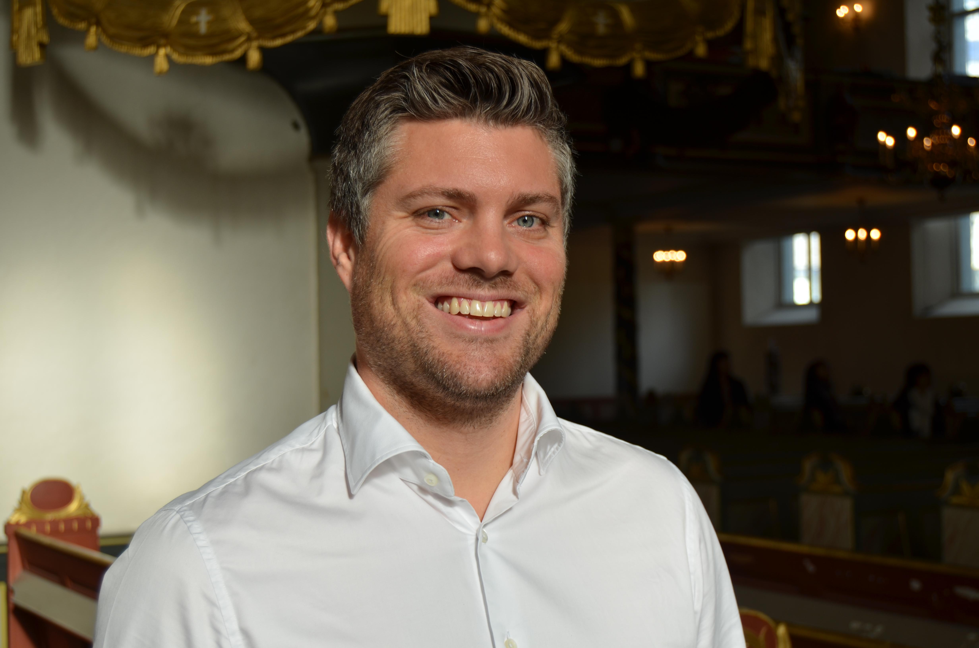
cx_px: 490
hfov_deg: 35.1
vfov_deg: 23.7
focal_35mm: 57
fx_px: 1547
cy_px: 324
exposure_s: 1/50
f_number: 4.8
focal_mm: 38
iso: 100
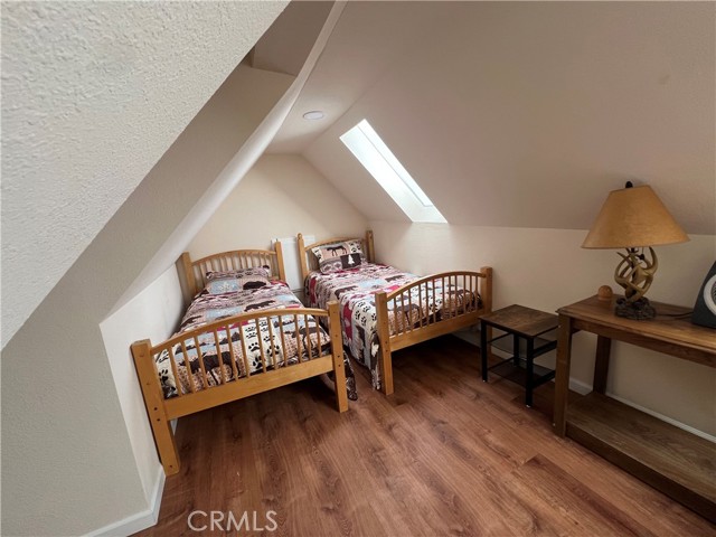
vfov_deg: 89.9
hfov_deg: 106.2
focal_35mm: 13
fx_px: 269
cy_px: 268
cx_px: 358
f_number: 1.8
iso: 160
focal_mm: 1.57
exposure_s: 1/99
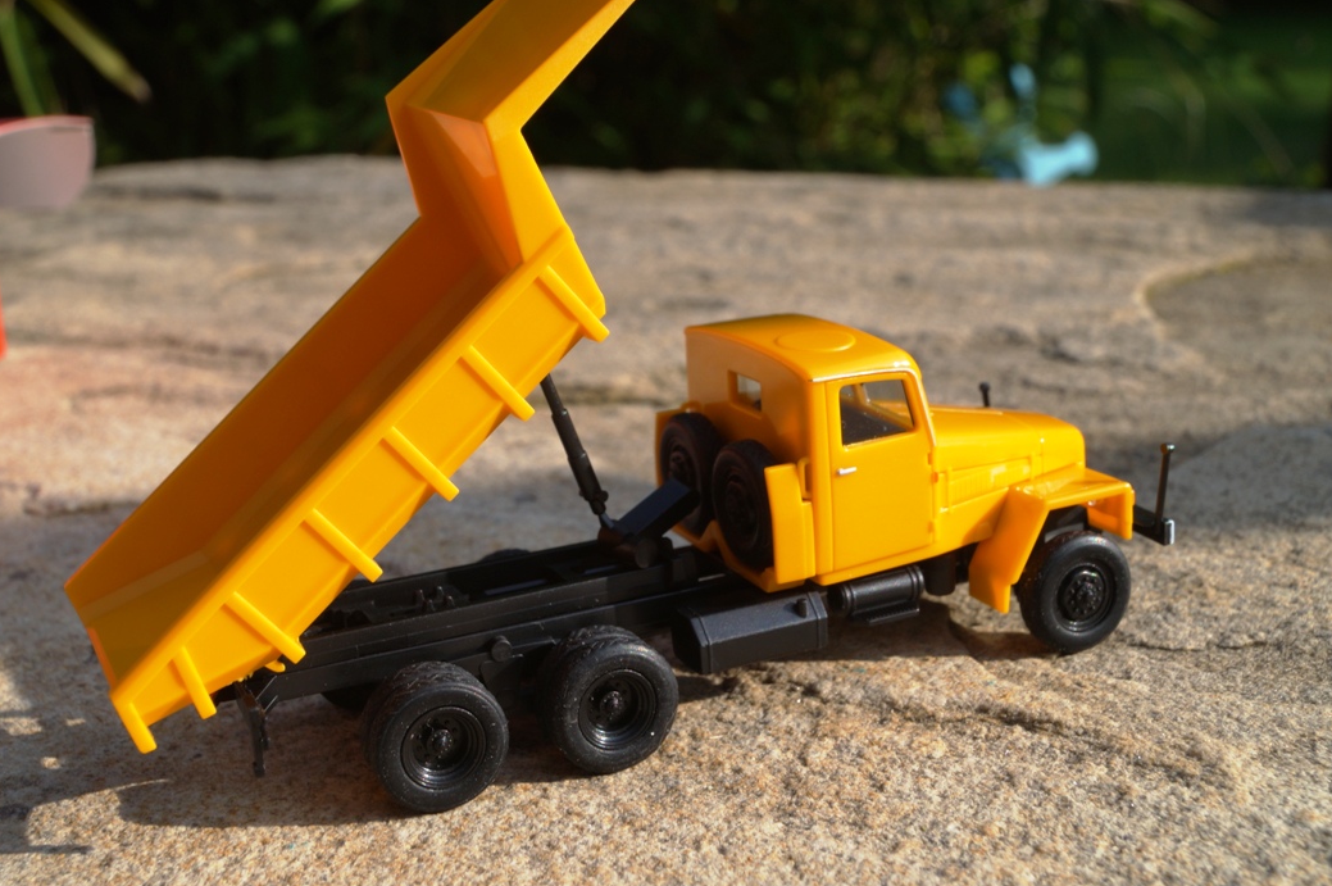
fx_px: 1848
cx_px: 599
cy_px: 423
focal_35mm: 50
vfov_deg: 26.9
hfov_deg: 39.6
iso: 100
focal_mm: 30
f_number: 16
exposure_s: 1/60
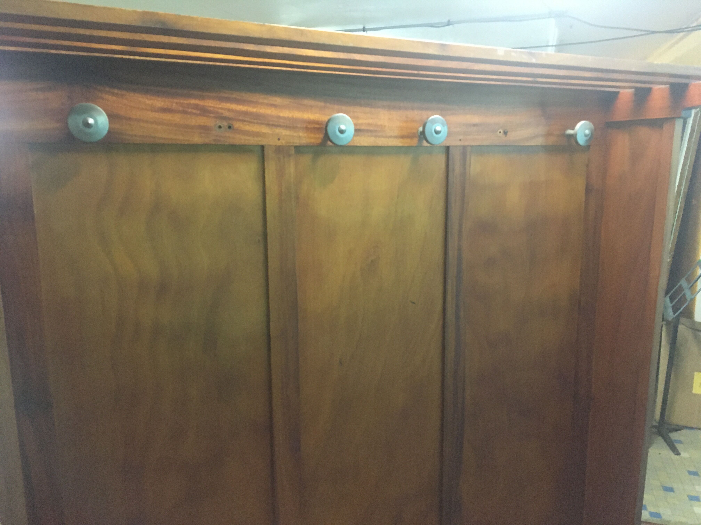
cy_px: 262
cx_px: 350
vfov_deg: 48.2
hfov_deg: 61.7
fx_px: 587
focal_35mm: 29
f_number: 2.2
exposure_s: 1/17
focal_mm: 4.15
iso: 200
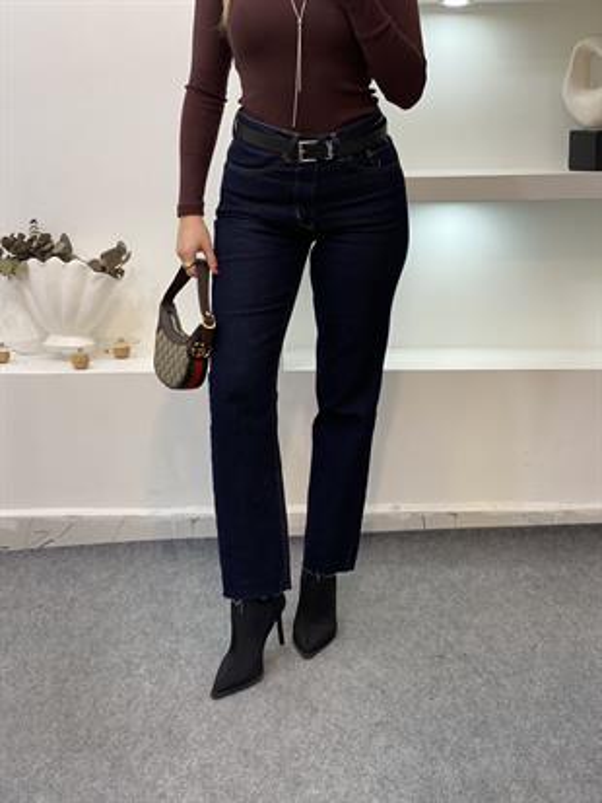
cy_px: 402
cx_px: 301
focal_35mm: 52
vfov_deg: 36.8
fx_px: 1205
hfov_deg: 28.0
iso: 125
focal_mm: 6
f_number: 2
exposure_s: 1/100
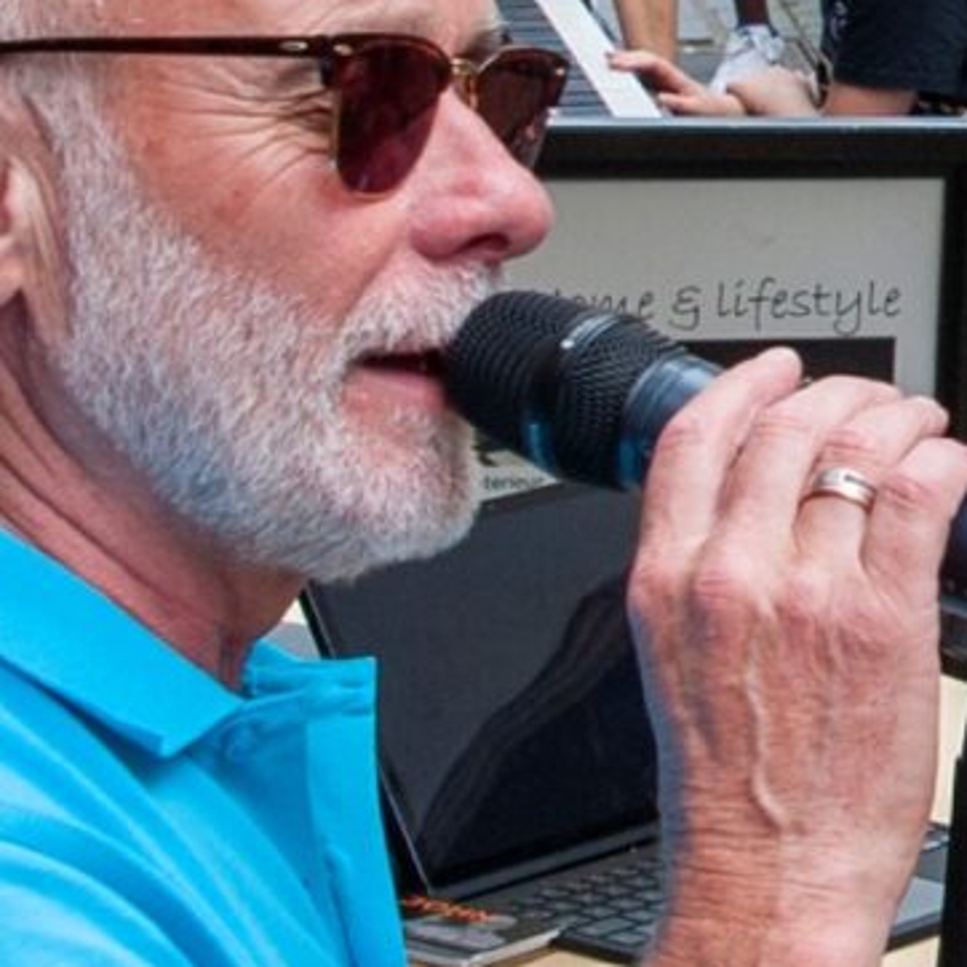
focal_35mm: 144
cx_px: 2180
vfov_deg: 12.0
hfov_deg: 10.7
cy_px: -36
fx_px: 4551
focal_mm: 24
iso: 250
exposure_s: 1/250
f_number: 8
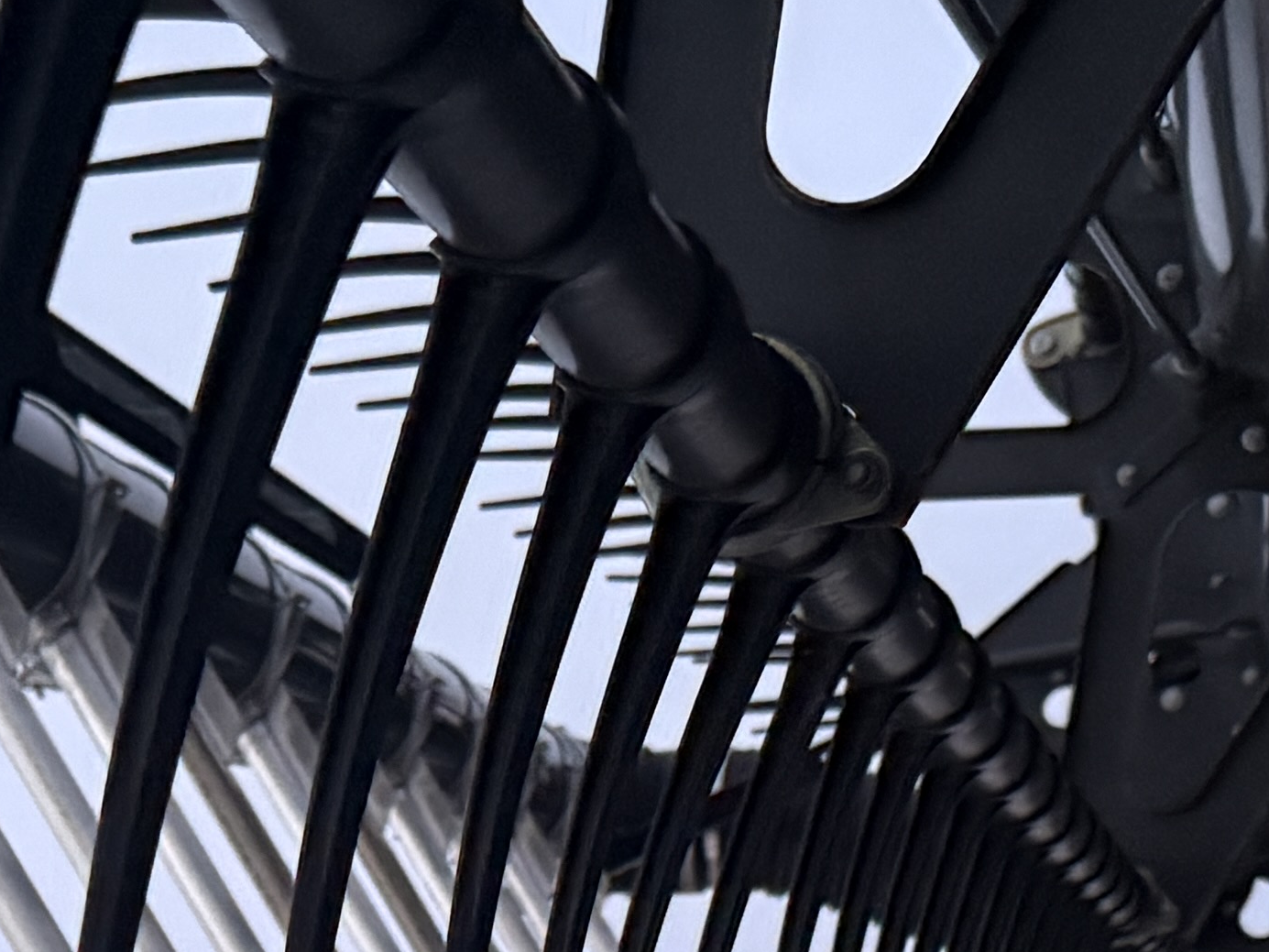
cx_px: 56
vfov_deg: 13.7
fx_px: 3630
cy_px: 1576
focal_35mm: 99
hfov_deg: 19.4
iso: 500
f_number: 1.78
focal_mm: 6.76
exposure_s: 1/60
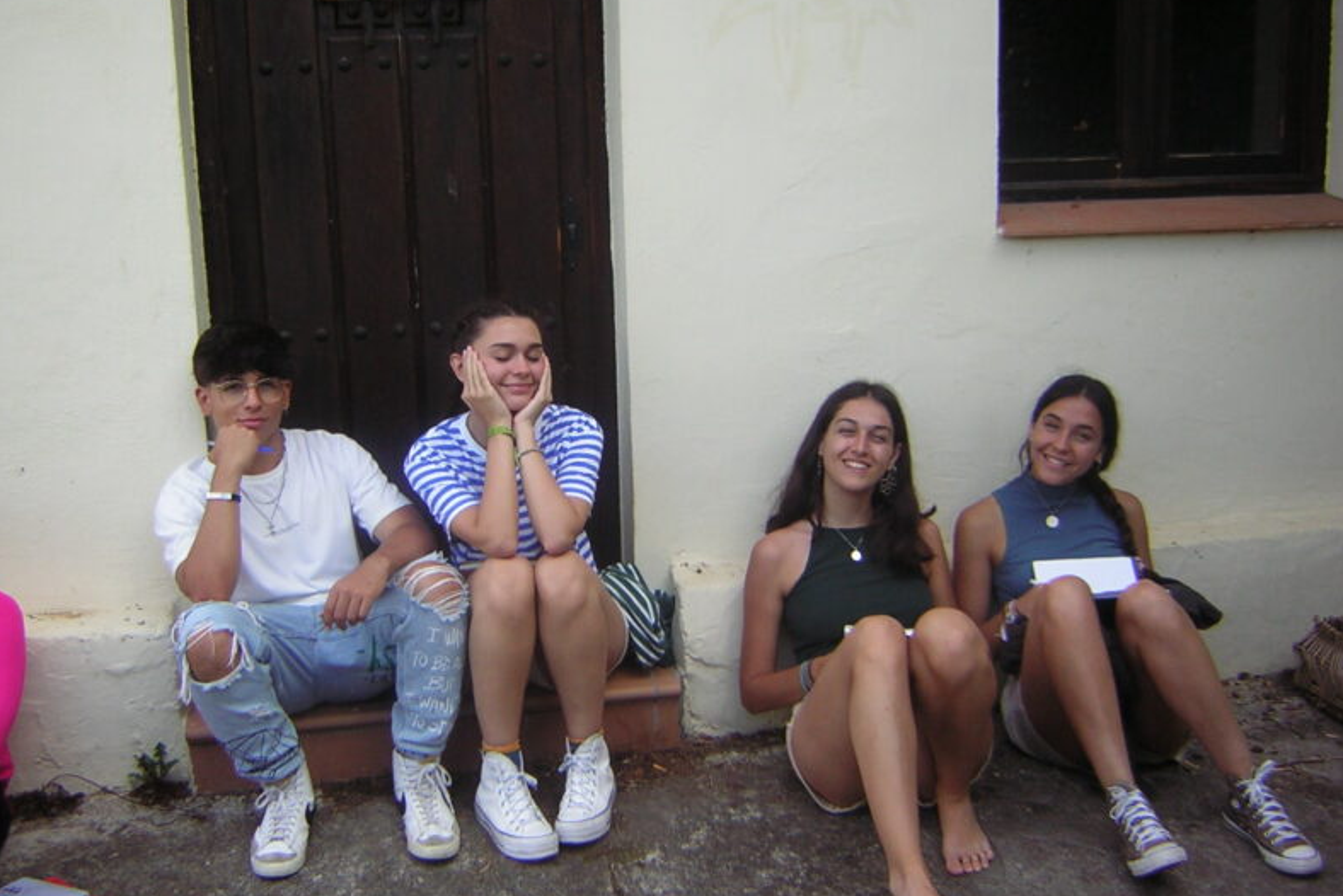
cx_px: 665
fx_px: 1418
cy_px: 390
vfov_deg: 35.0
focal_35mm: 38
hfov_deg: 50.7
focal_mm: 4.7
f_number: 2.6
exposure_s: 1/223
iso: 50
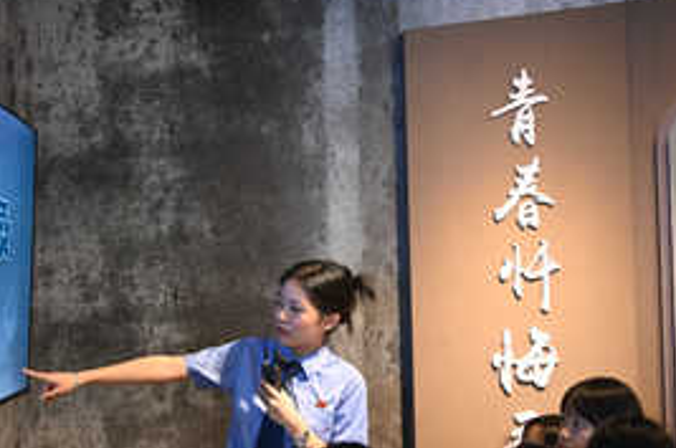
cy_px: 258
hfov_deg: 42.8
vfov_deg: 29.2
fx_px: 858
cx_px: 261
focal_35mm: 46
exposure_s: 1/125
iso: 2800
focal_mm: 30.5
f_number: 4
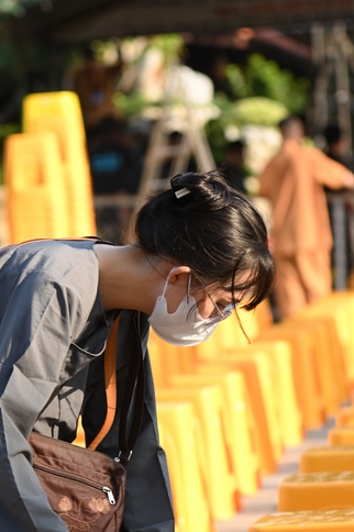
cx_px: 176
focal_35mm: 242
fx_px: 3574
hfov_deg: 5.7
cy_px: 391
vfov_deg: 8.5
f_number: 4
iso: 200
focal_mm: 120
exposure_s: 1/400
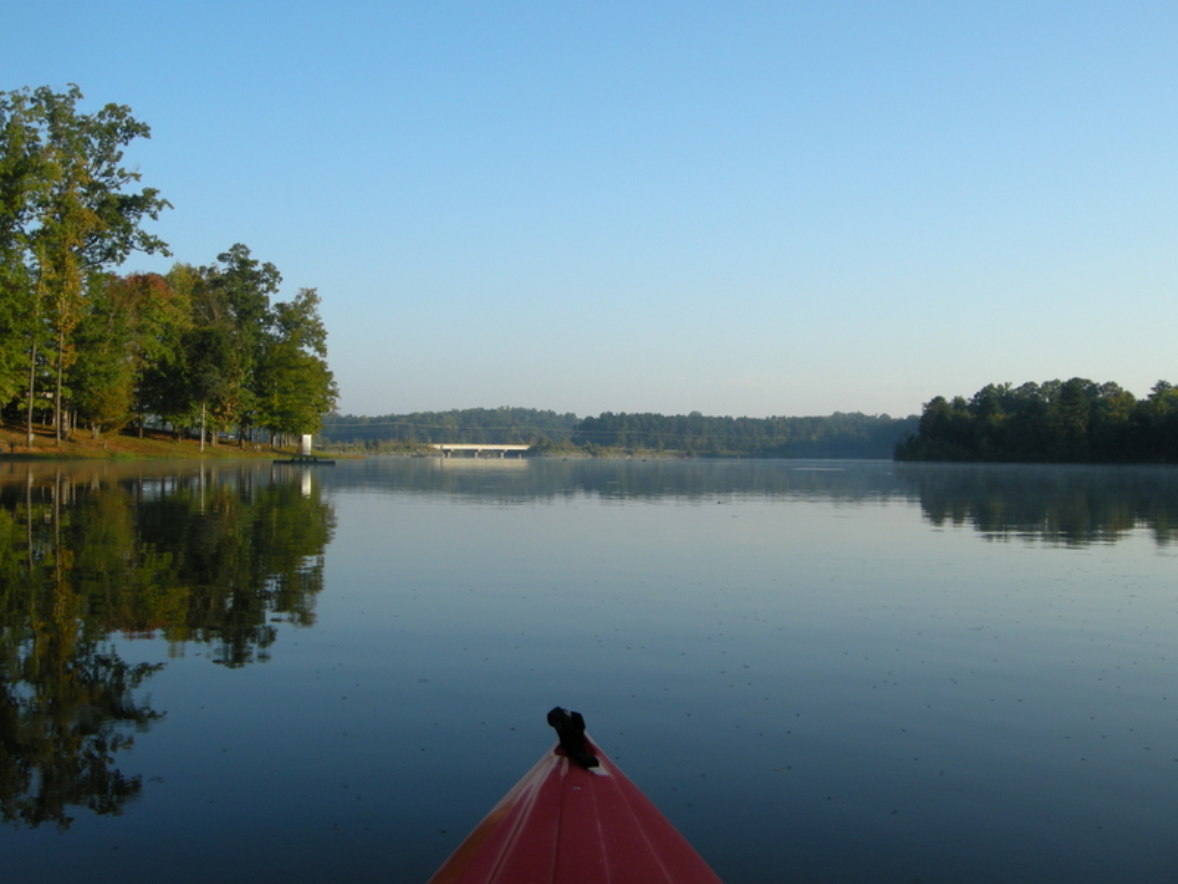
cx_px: 589
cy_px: 442
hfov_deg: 52.6
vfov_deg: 40.7
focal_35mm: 35
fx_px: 1191
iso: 64
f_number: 4.8
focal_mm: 7.5
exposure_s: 1/180
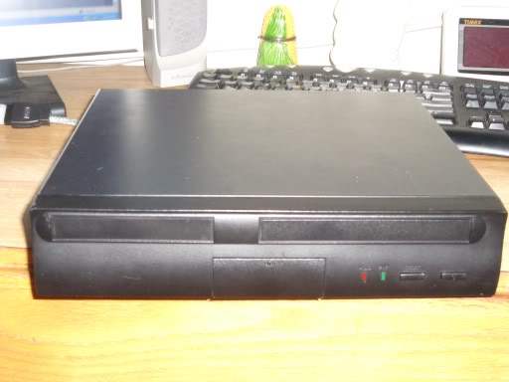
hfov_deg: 36.8
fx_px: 765
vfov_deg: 28.0
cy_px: 191
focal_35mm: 52
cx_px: 254
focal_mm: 6.9
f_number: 4.6
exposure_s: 1/40
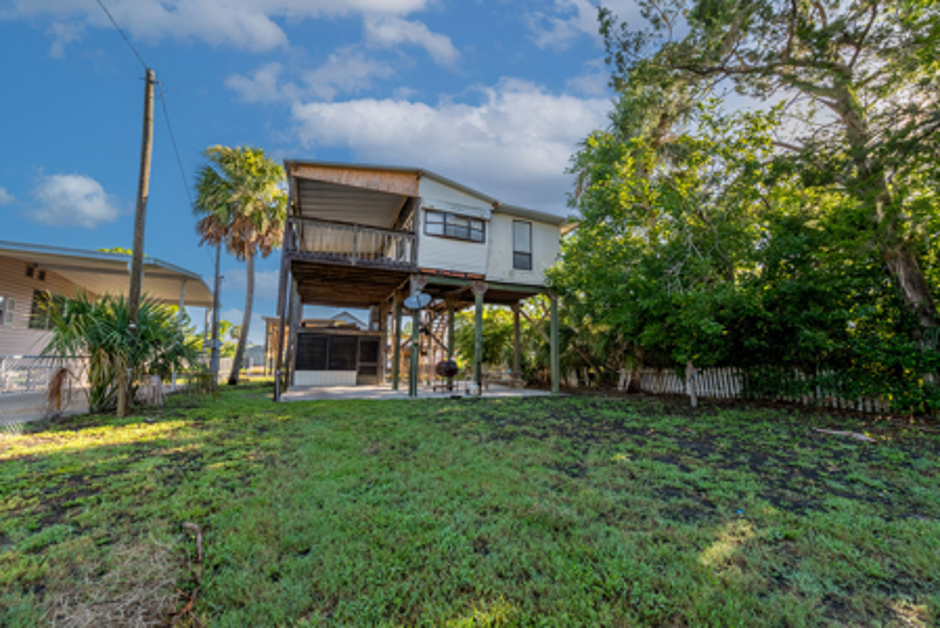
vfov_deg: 81.3
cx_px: 470
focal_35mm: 14
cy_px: 314
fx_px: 366
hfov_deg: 104.2
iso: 320
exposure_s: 1/1000
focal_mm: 14
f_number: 8
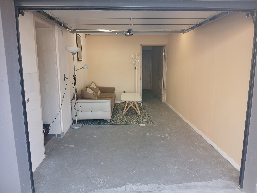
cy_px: 96
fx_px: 193
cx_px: 128
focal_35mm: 26
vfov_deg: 53.1
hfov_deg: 67.3
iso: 40
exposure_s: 1/50
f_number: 1.8
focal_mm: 3.98
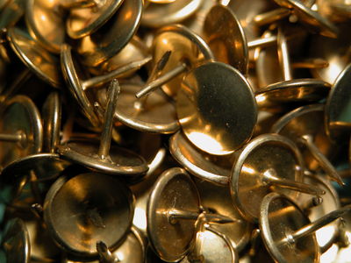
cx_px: 176
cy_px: 132
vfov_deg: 13.8
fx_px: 1085
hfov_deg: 18.4
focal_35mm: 107
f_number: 3.7
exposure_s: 1/60.2
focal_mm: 27.3
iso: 100
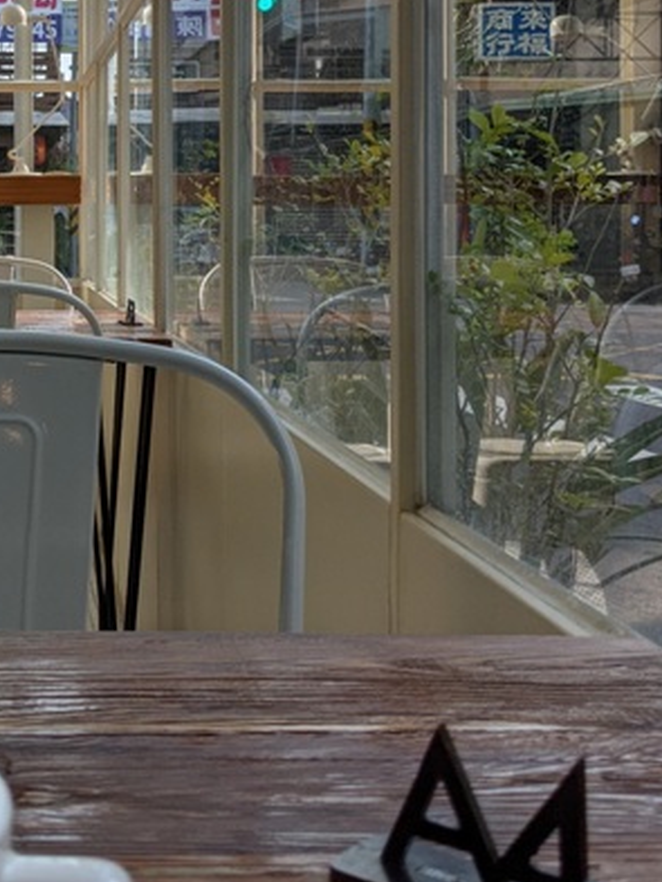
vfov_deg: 34.3
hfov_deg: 25.4
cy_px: 236
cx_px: 11
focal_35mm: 55
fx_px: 1402
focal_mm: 4.38
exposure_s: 1/1949
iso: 51
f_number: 1.73
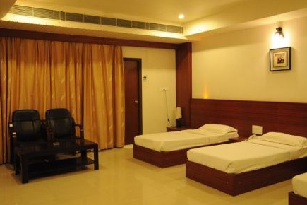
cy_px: 100
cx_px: 155
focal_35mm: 34
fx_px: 290
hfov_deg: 55.8
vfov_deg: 38.9
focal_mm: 22
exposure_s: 1/15
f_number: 5.6
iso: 2500
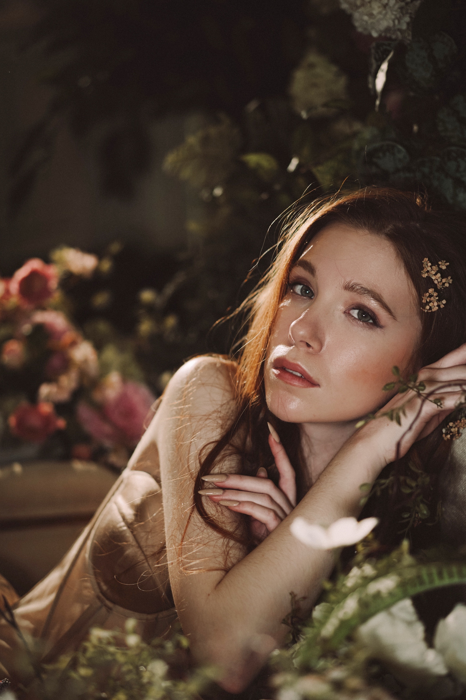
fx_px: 1262
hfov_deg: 20.9
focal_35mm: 65
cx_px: 238
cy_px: 361
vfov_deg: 31.0
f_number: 1.8
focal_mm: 55
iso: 250
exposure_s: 1/320
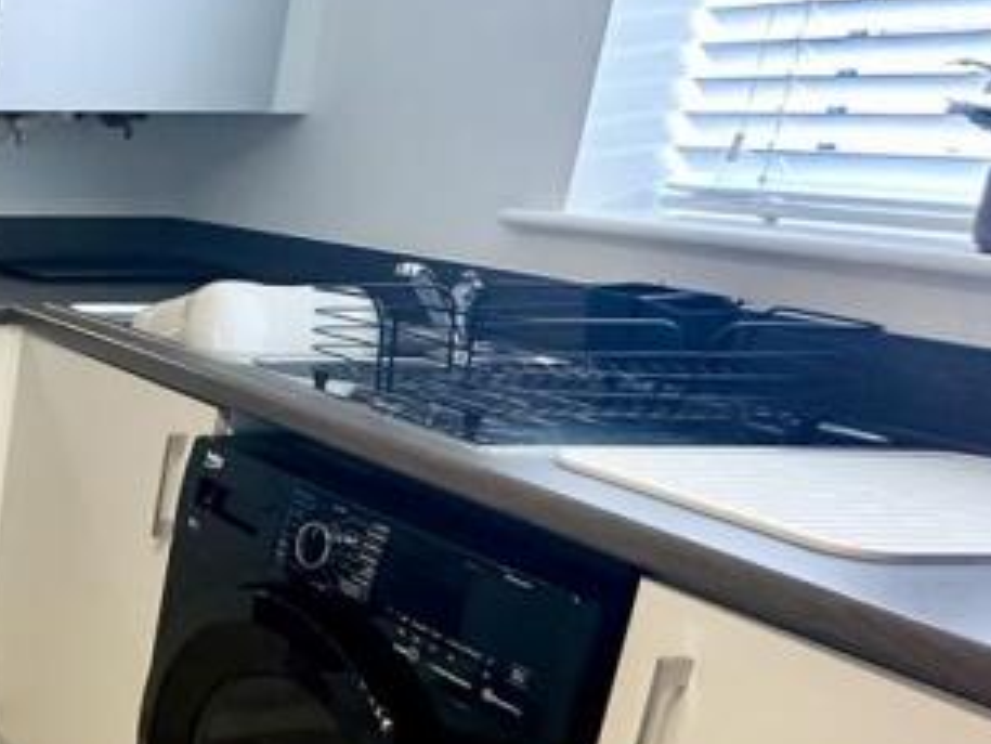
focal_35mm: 47
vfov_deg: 30.7
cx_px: -543
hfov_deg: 26.8
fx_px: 1346
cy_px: 478
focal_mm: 2.22
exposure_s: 1/50
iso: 200
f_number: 2.2
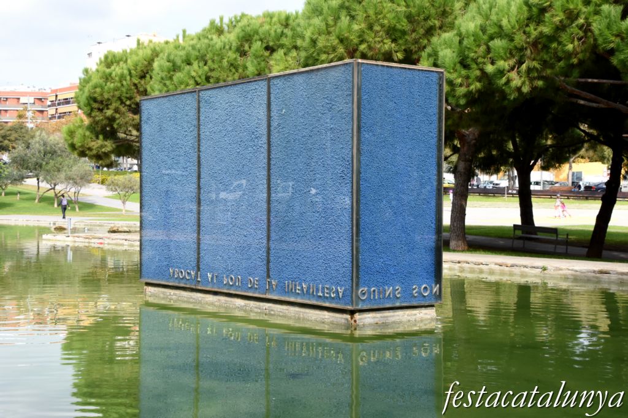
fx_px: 994
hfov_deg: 35.1
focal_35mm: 57
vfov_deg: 23.8
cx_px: 314
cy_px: 209
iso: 1000
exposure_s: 1/640
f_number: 13
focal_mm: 38
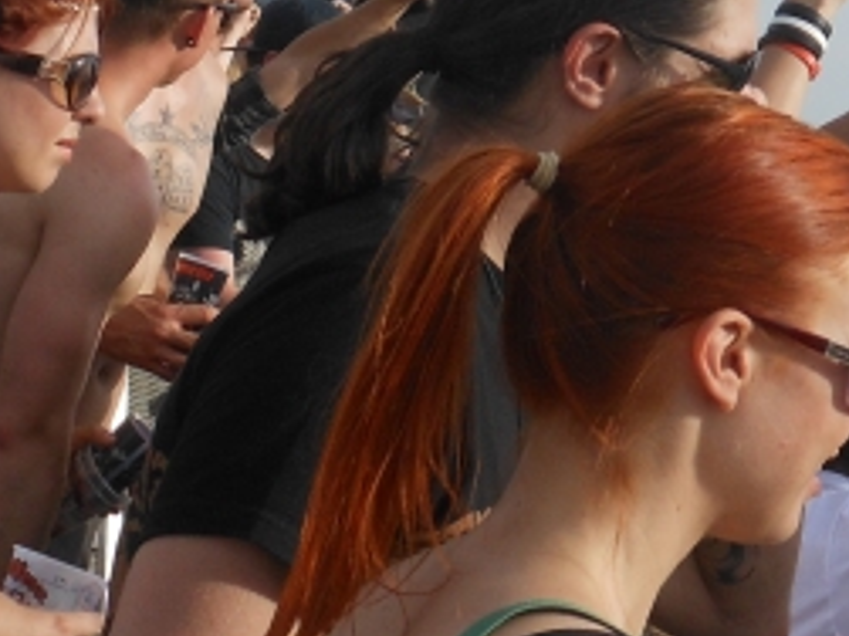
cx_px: 511
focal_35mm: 161
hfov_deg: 12.3
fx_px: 3947
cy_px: -421
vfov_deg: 8.9
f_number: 3.8
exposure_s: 1/800
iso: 80
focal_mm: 7.7
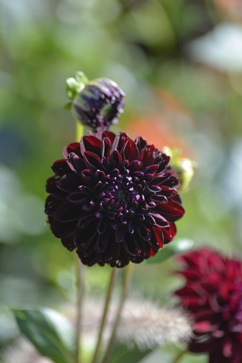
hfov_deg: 4.6
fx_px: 3022
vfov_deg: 6.9
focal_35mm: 300
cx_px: 121
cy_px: 182
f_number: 5.6
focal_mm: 300
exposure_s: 1/1000
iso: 800
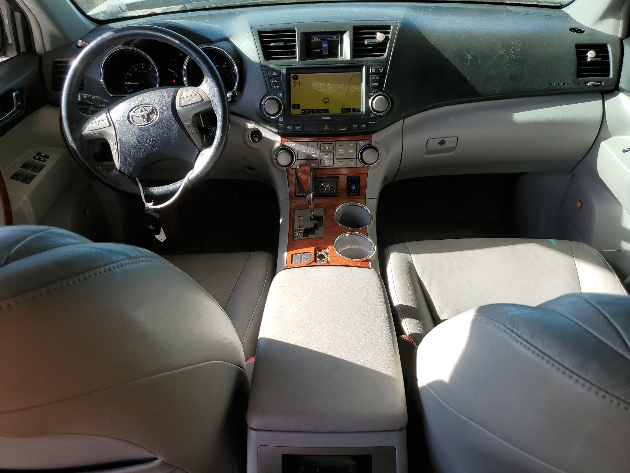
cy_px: 236
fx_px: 473
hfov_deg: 67.3
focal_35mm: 26
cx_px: 315
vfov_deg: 53.1
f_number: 1.5
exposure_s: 1/476
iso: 50
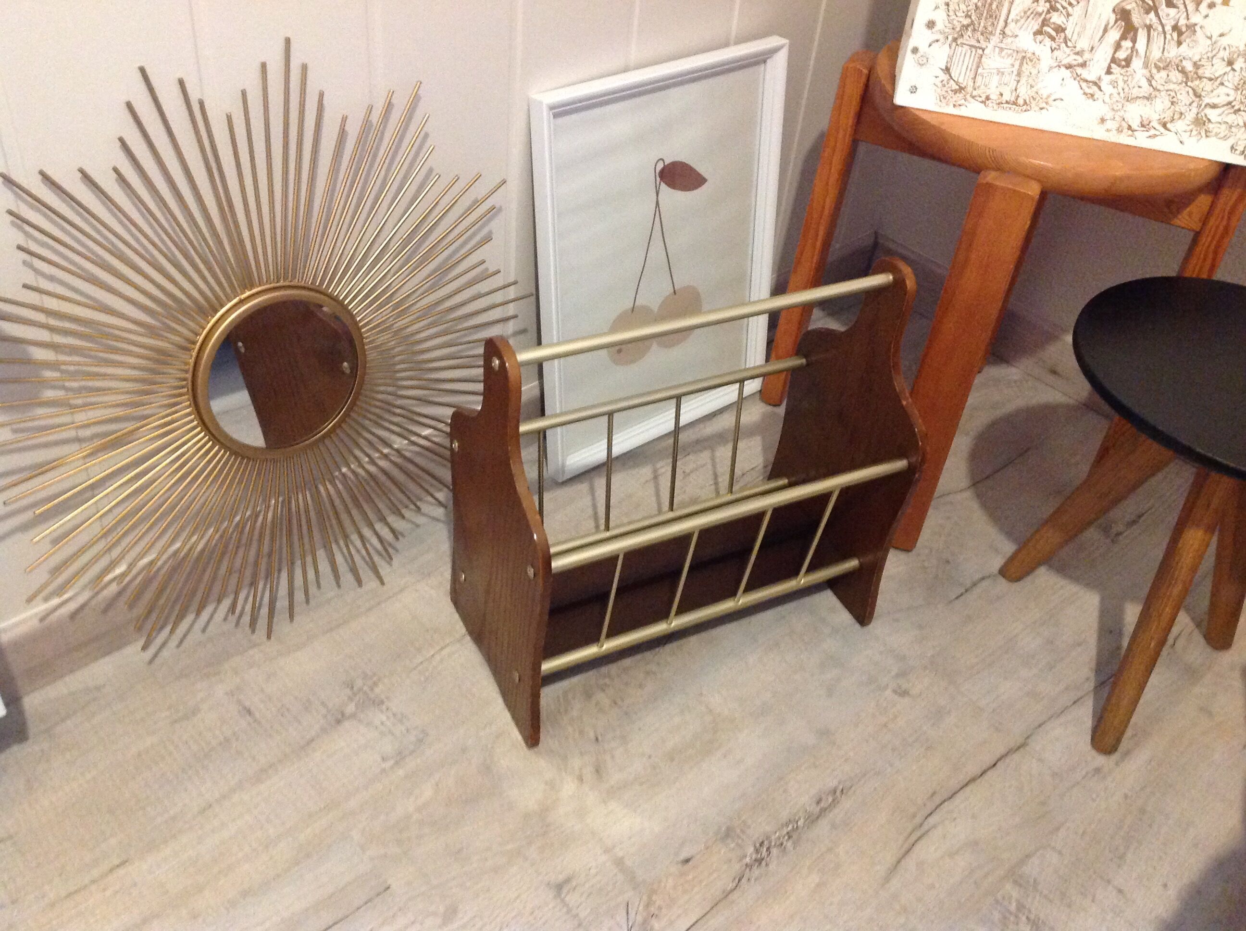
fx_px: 1258
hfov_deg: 52.7
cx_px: 623
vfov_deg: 40.6
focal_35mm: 35
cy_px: 466
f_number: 2.4
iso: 500
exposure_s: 1/15
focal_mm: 4.28
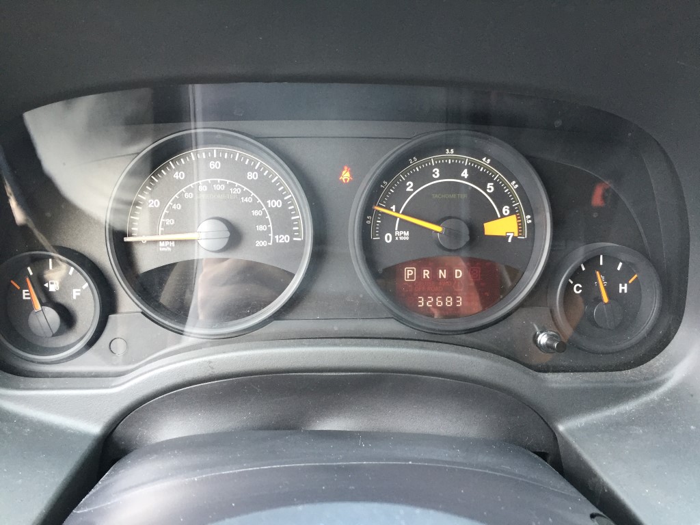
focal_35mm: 29
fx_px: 586
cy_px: 262
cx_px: 350
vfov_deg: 48.2
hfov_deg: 61.7
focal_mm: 4.15
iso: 50
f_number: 2.2
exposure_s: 1/30
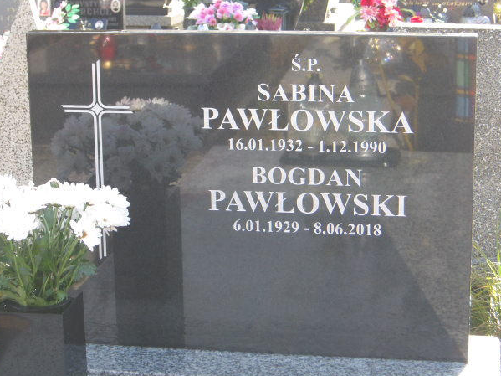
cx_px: 258
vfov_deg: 15.9
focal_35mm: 93
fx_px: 1346
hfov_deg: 21.1
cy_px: 198
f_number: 5.6
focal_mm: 15.6
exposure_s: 1/53
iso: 100
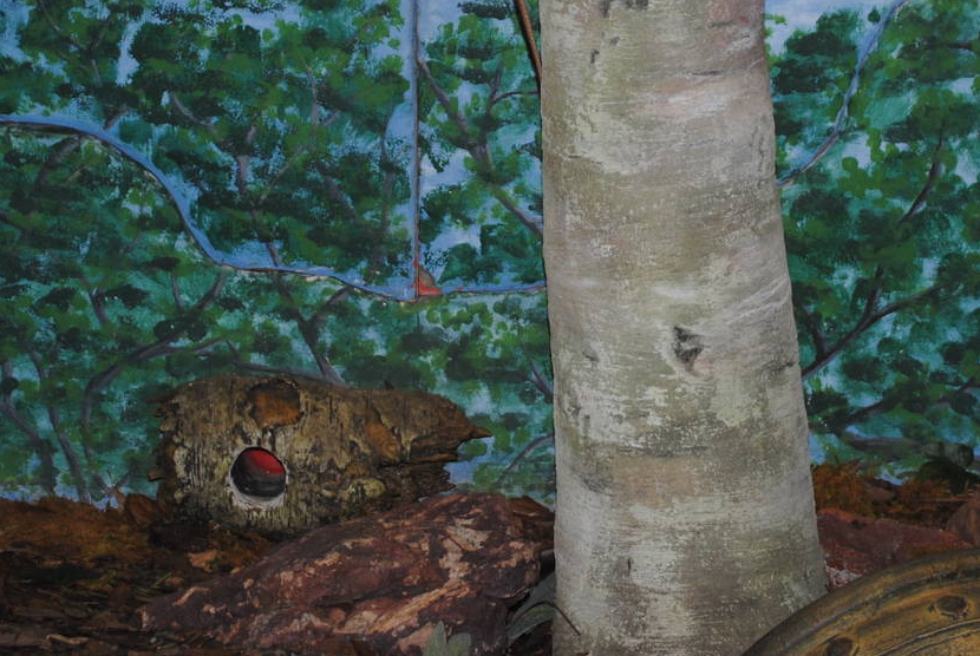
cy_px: 153
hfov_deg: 12.9
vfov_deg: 8.6
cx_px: 581
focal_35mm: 159
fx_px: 4333
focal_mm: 55
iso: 200
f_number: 4
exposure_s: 1/60
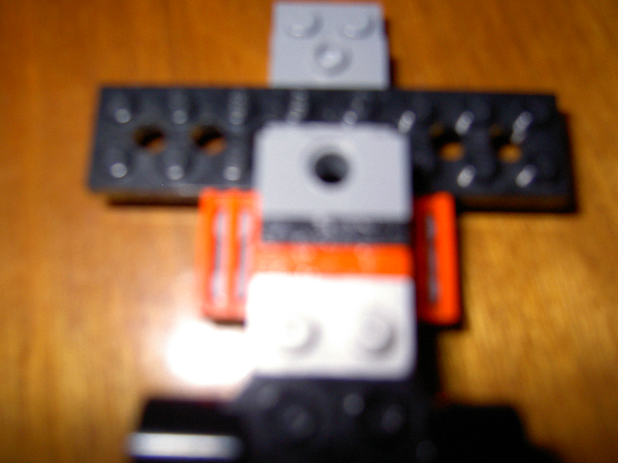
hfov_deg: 54.0
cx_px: 309
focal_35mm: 34
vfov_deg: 41.8
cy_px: 232
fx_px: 607
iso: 100
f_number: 2.8
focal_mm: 5.6
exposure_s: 1/60
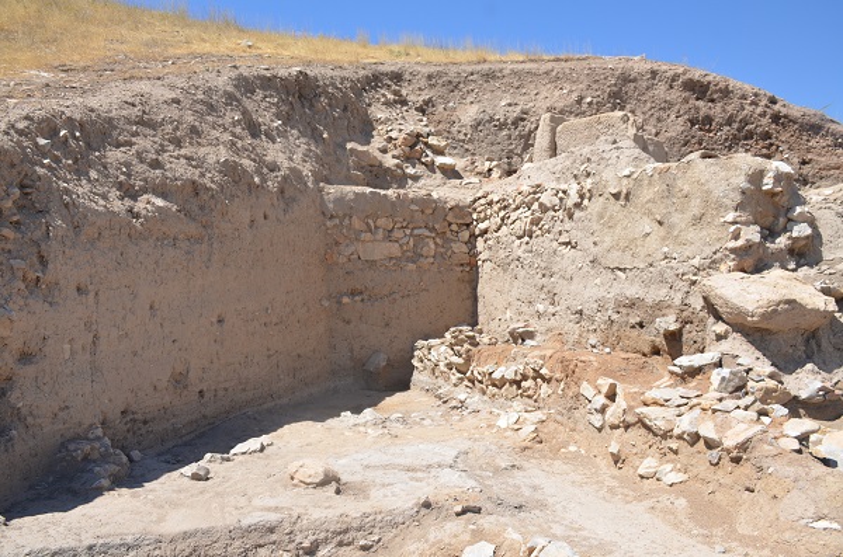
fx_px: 771
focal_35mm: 33
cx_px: 422
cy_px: 278
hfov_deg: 57.3
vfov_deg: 39.8
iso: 100
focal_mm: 22
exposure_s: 1/250
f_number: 8
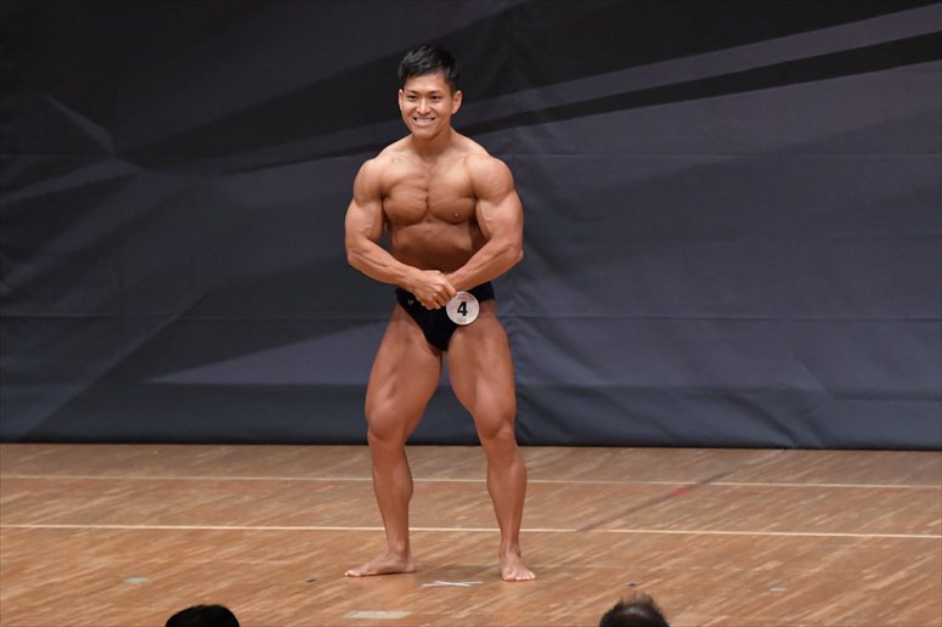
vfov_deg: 4.6
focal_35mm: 300
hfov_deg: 6.9
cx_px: 471
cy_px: 314
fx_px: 7846
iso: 6400
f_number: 5.6
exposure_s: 1/400
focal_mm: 200
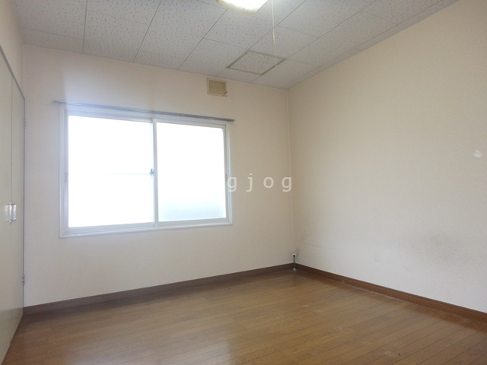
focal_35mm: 21
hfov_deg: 79.0
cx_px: 244
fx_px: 295
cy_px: 182
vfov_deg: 63.4
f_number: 3.5
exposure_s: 1/30
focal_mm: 3.7
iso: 250
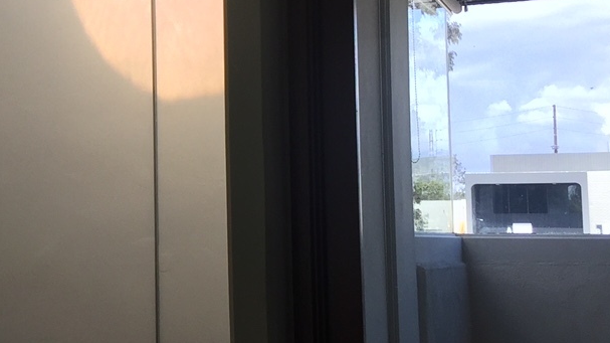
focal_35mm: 85
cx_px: -36
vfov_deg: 14.2
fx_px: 1374
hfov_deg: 23.7
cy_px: 126
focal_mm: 4.15
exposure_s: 1/488
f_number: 2.2
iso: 32
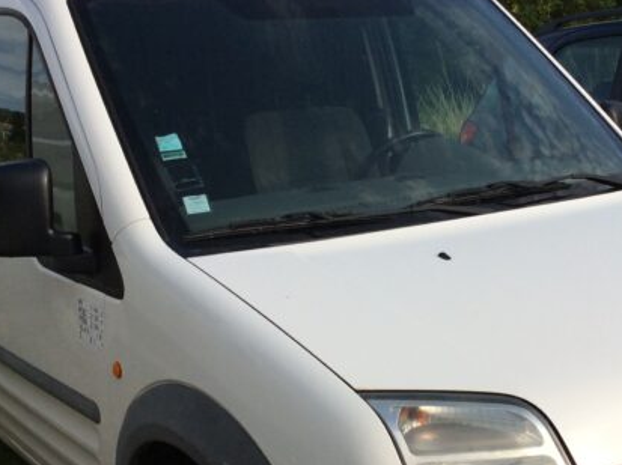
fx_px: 1113
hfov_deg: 31.1
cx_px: 395
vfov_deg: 23.5
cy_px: 318
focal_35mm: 62
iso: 32
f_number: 2.4
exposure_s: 1/1192
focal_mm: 3.3
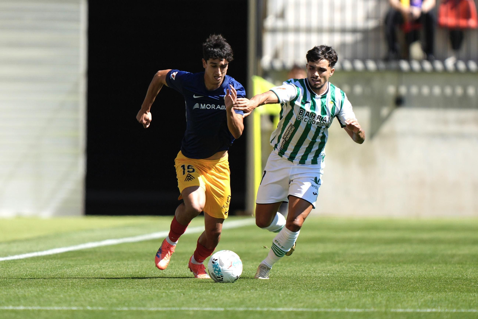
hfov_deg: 5.2
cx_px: 239
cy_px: 160
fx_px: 5311
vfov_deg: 3.4
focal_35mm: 400
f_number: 2.8
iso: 125
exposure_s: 1/1600
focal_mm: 400
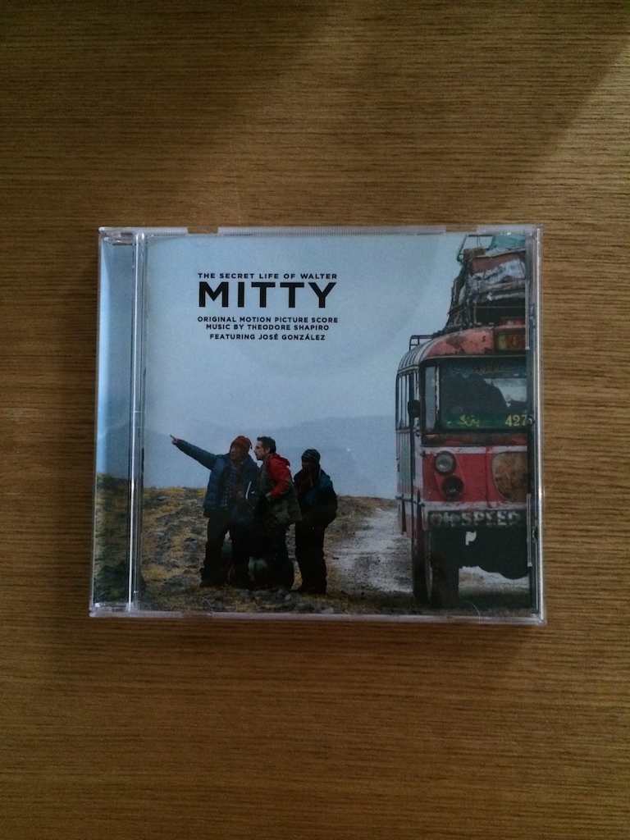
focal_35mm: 30
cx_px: 315
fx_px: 728
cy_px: 420
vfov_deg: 60.0
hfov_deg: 46.8
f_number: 2.2
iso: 500
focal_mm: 4.12
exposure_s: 1/15
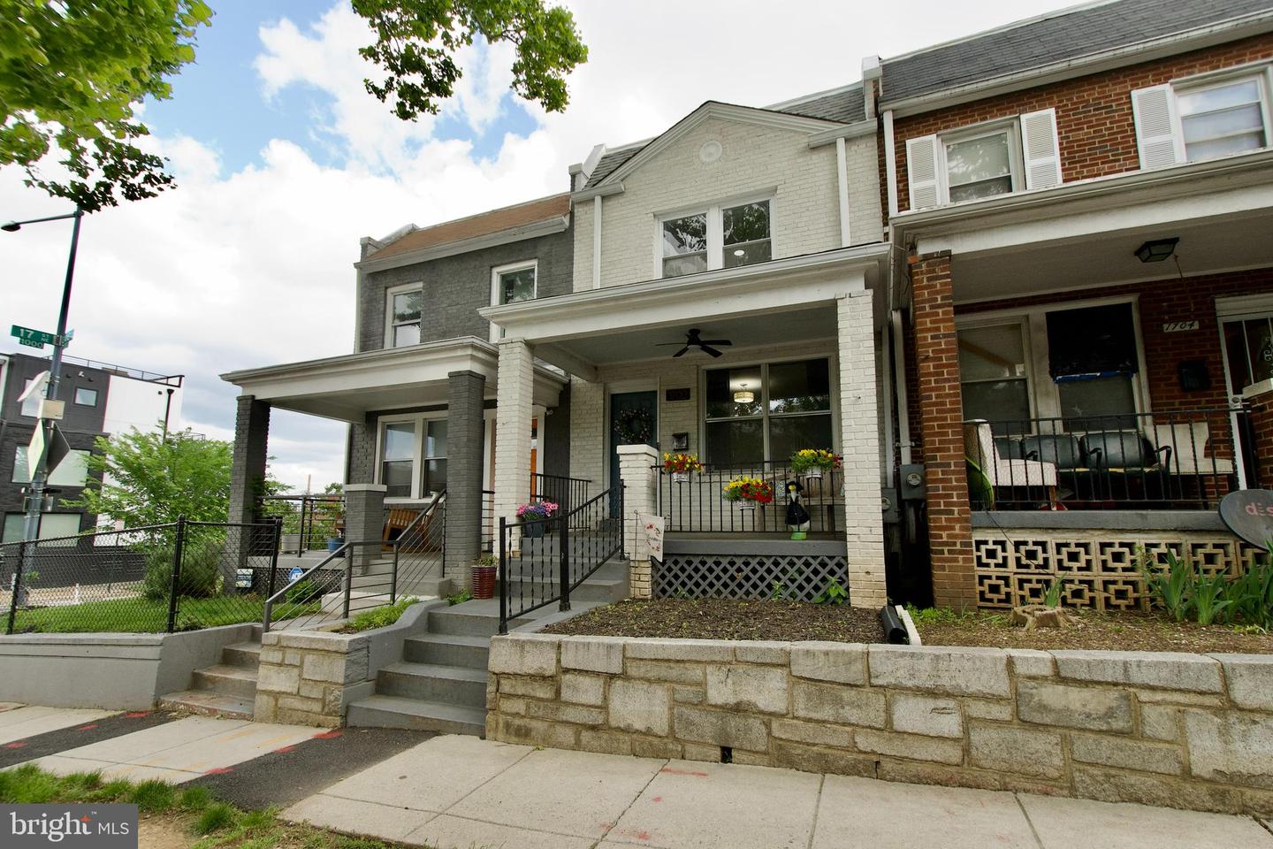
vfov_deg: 77.3
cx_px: 636
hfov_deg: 100.4
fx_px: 530
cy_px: 424
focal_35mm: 15
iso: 800
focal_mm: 10
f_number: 7.1
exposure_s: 1/800
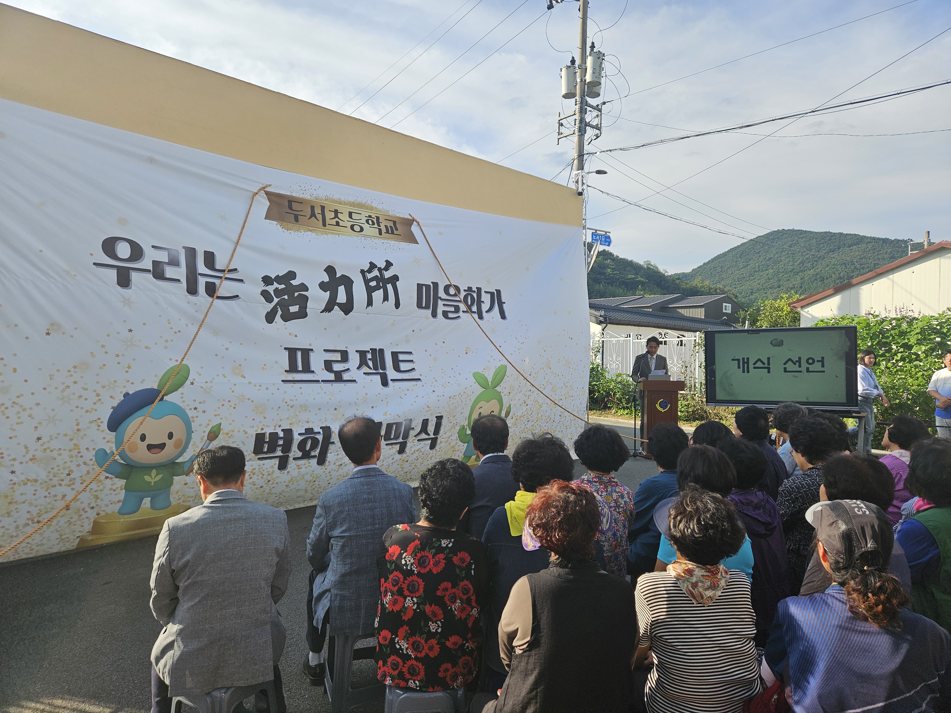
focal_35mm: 23
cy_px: 356
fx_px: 632
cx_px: 476
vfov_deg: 58.9
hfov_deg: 73.9
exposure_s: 1/1297
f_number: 1.8
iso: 40
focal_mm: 5.4
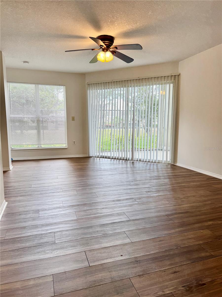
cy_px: 148
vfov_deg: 71.6
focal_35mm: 24
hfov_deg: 56.8
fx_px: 205
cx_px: 111
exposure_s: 1/120
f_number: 1.78
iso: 64
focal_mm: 6.76
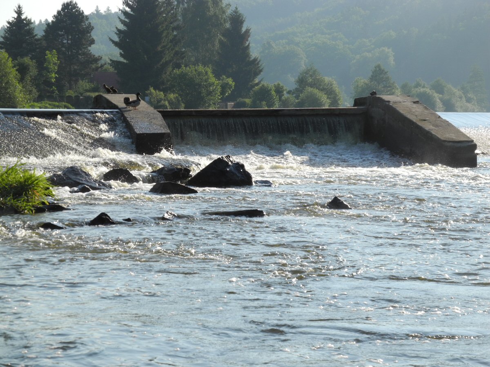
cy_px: 184
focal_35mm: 105
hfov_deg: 18.7
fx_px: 1486
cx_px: 245
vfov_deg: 14.1
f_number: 4.5
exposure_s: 1/714
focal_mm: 22.5
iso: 100
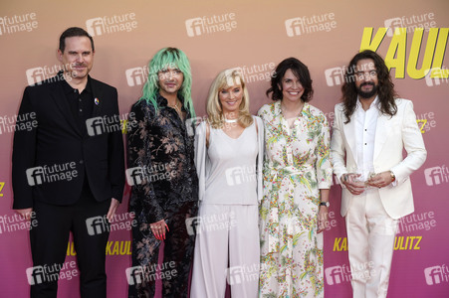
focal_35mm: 53
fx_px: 661
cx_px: 224
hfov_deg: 37.5
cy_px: 149
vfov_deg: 25.5
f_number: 5.6
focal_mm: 53
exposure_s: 1/160
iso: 320
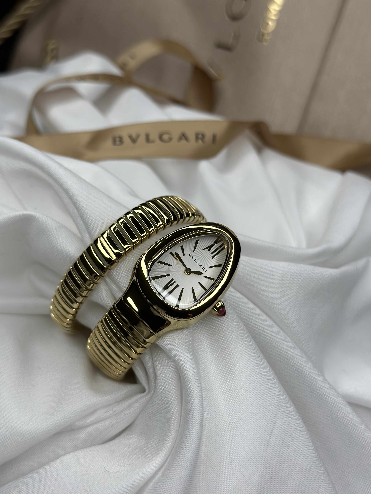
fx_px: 686
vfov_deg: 39.7
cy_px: 247
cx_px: 186
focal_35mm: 48
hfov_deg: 30.3
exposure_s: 1/1095
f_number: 1.78
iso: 80
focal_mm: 6.86
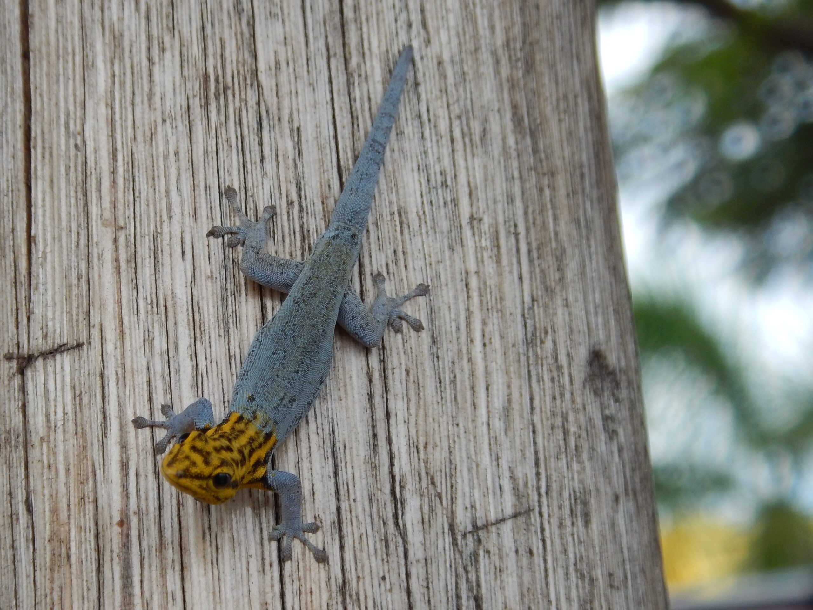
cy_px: 305
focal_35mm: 92
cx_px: 406
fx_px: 2161
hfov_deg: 21.3
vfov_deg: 16.1
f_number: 4.7
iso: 125
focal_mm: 16.6
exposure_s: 1/400
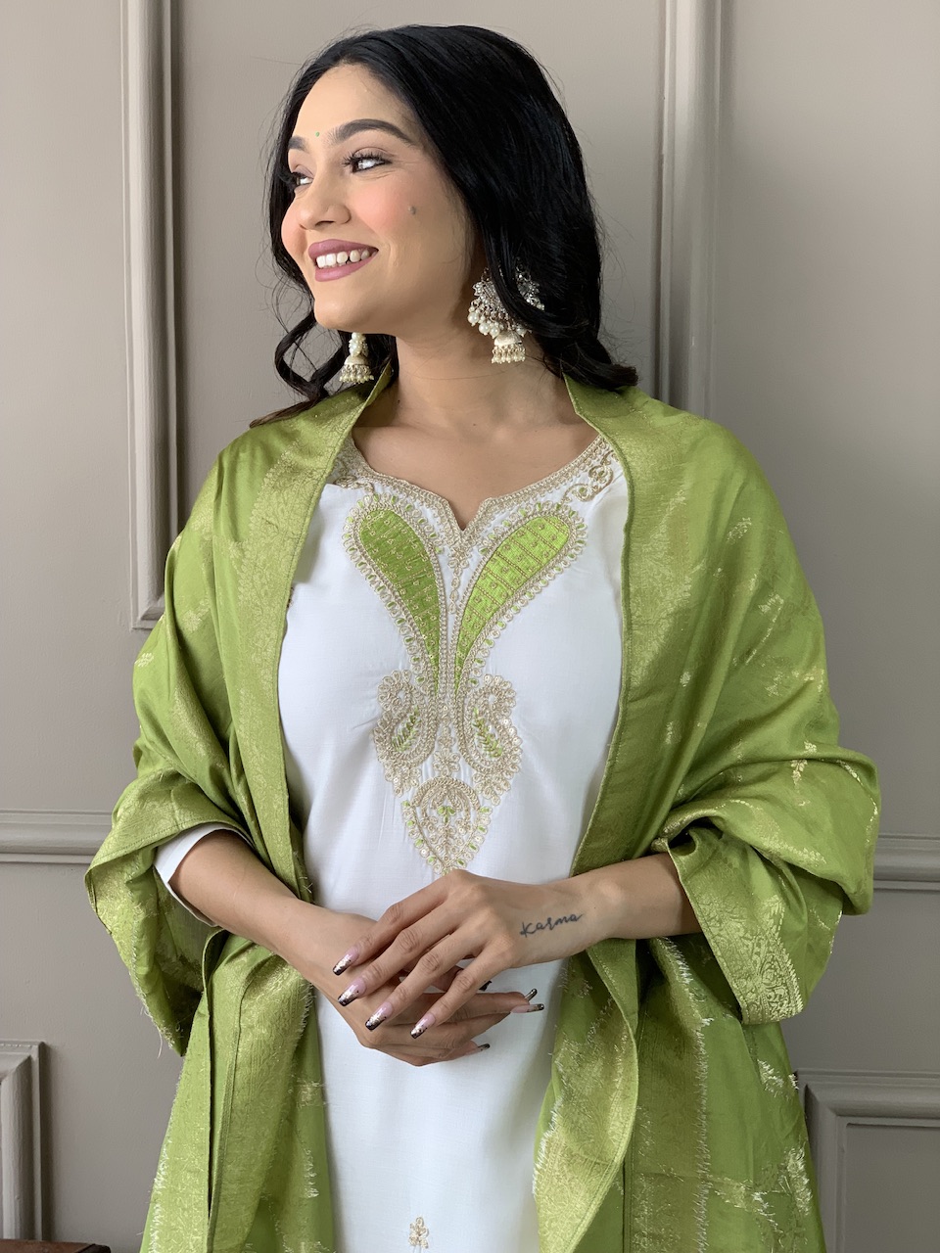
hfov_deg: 28.0
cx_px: 470
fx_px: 1883
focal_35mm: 52
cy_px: 626
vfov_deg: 36.8
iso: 40
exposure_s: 1/100
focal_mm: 6
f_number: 2.4
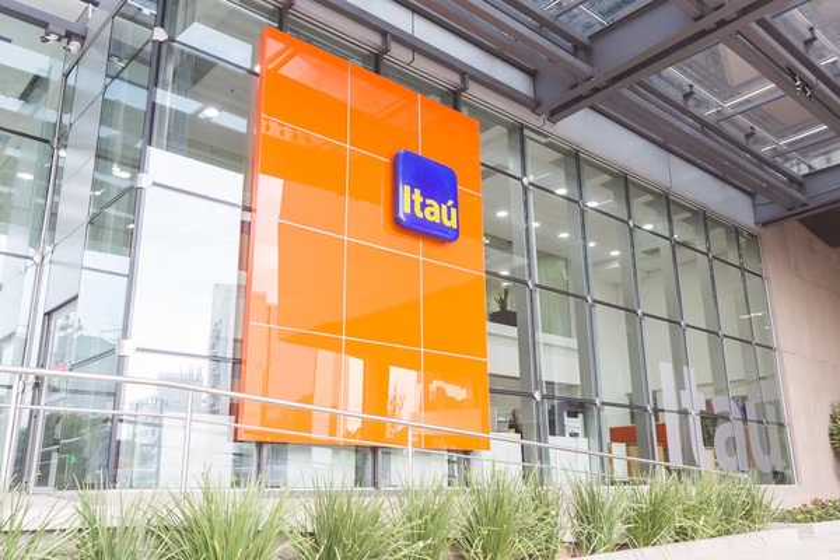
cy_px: 280
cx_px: 420
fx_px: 1167
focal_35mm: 50
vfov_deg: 27.0
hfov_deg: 39.6
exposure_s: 1/400
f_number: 1.8
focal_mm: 50
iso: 1000
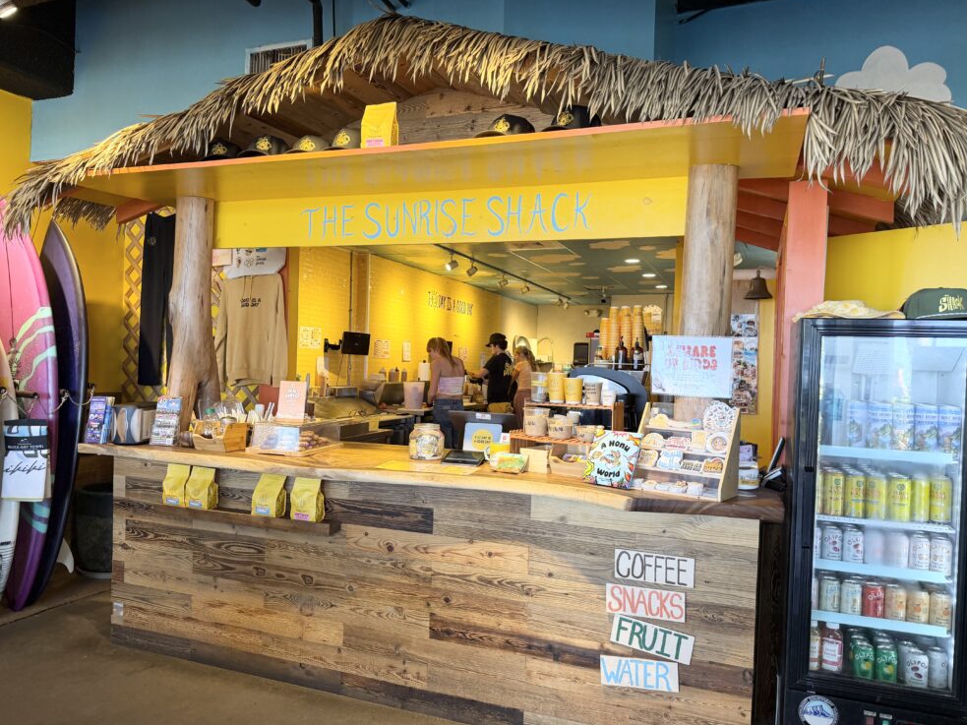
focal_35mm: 25
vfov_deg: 54.9
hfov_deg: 69.4
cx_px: 488
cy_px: 371
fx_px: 698
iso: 125
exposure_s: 1/120
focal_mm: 6.76
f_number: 1.78
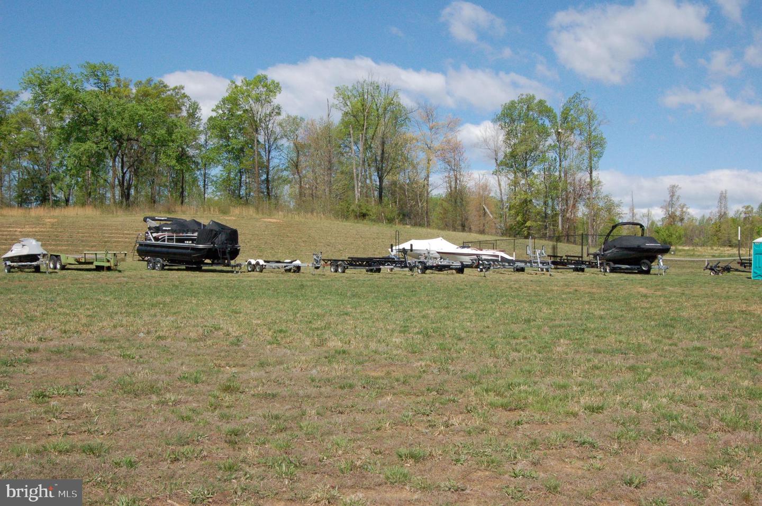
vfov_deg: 38.3
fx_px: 729
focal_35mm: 34
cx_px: 381
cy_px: 253
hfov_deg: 55.2
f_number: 16
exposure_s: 1/1000
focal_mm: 23
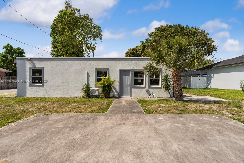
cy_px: 82
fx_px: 169
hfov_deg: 71.5
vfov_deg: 51.3
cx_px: 122
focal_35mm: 25
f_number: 9
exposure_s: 1/250
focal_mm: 25
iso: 100
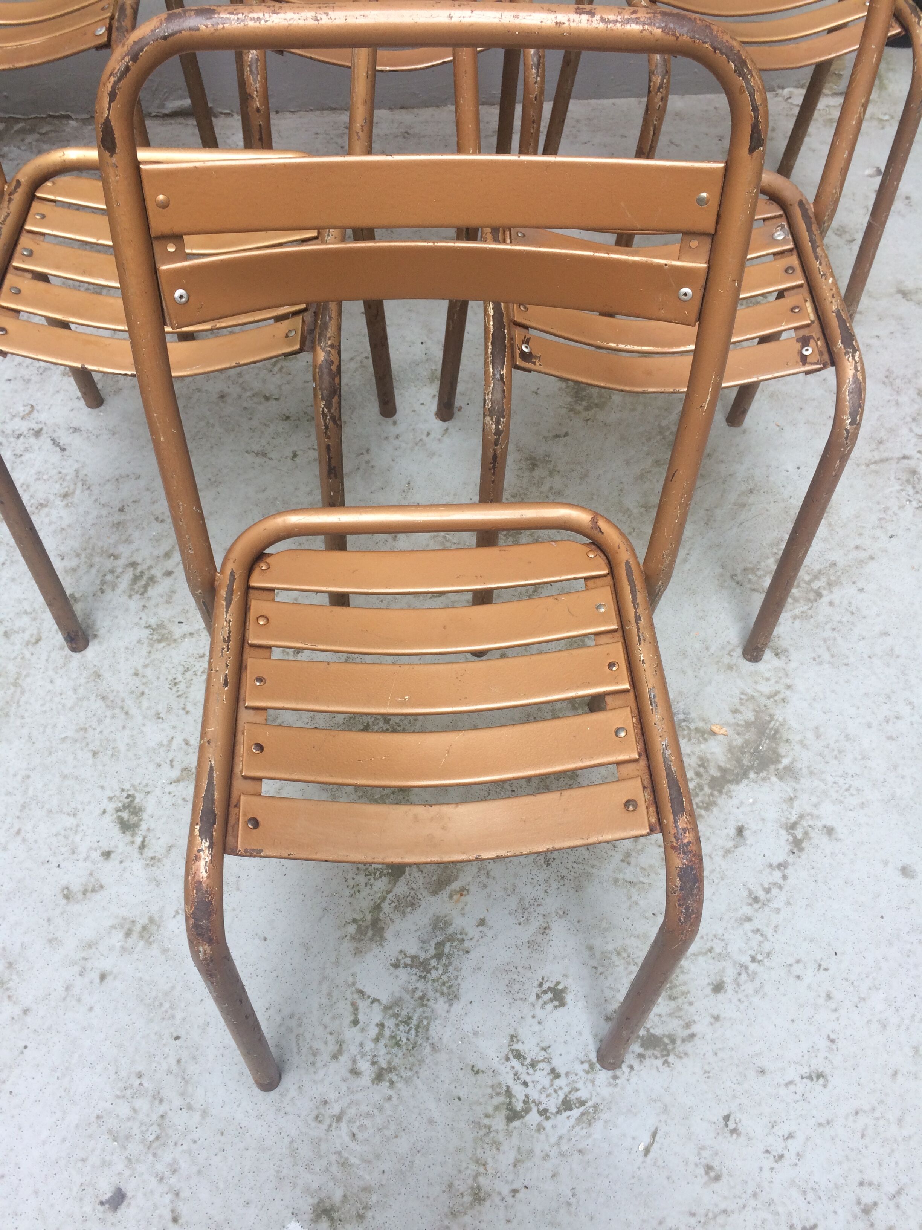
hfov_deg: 48.2
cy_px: 615
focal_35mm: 29
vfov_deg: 61.7
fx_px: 1030
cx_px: 461
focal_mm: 4.15
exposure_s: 1/122
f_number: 2.2
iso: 32
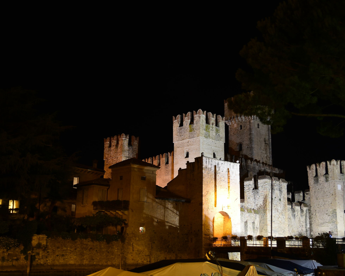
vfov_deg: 32.4
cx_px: 200
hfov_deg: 39.8
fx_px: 476
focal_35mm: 47
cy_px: 137
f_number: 5
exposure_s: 2.5
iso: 125
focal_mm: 27
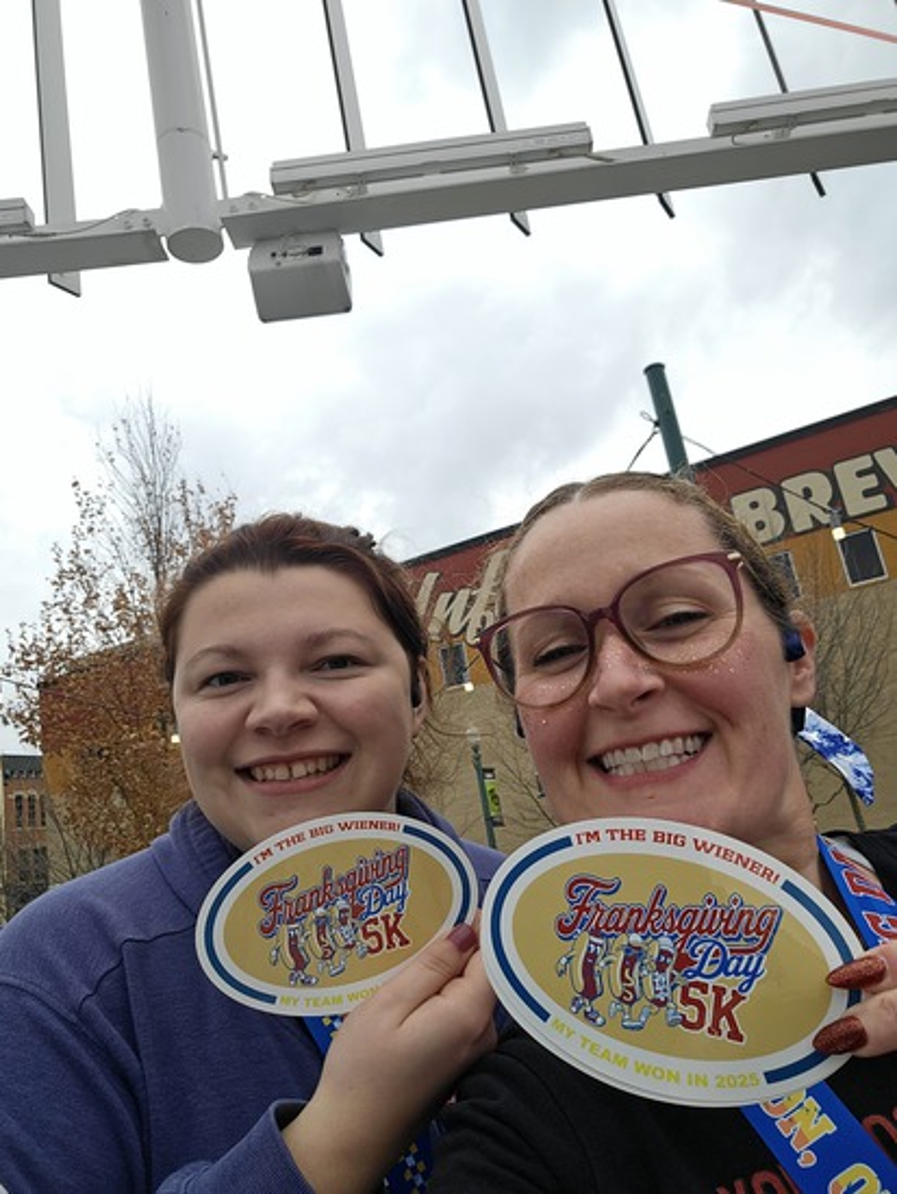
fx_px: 863
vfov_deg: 69.4
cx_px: 448
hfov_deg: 54.9
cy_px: 597
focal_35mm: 25
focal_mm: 3.3
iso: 25
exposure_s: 1/235
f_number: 2.2
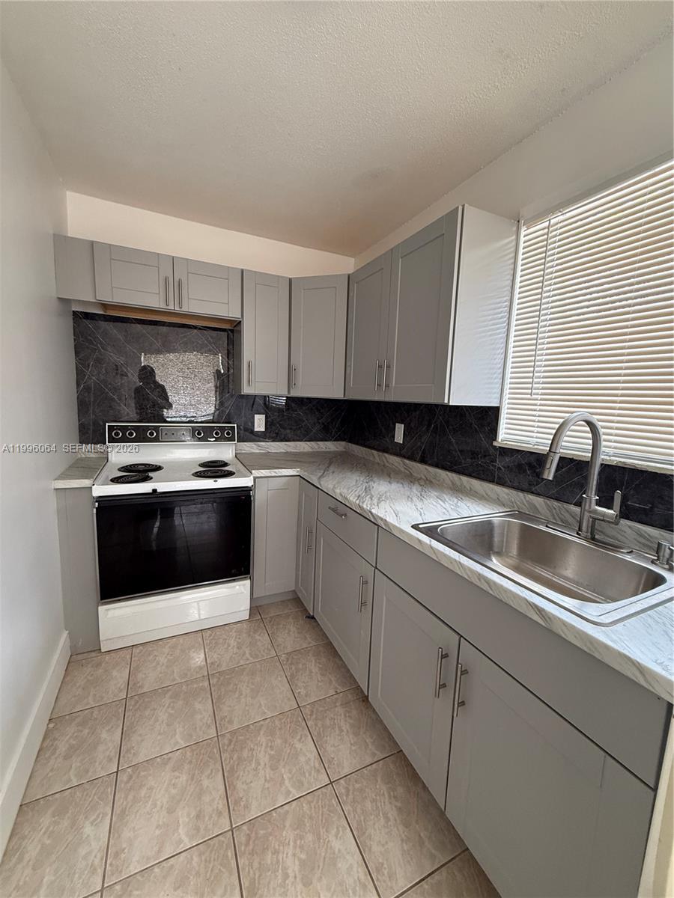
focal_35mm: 14
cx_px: 337
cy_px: 449
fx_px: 363
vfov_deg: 102.1
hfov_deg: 85.7
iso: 250
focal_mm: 2.22
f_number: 2.2
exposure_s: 1/60
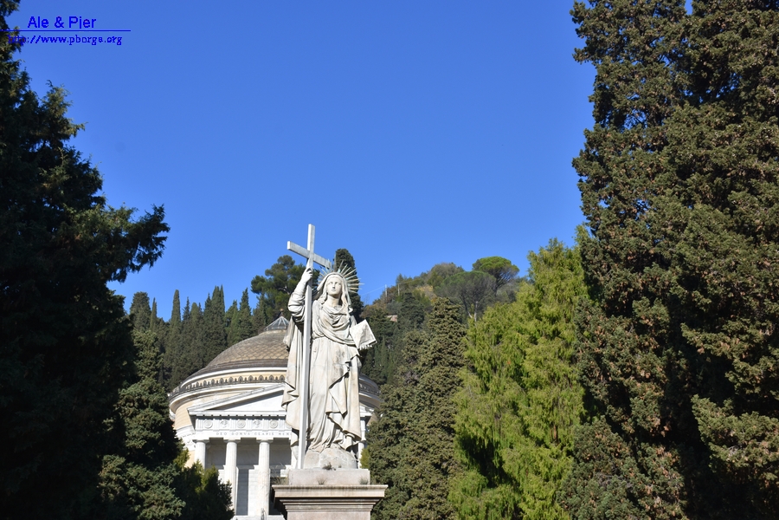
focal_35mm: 48
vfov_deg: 28.1
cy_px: 260
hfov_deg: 41.1
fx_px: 1039
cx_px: 390
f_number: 8
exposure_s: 1/500
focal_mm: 32
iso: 180
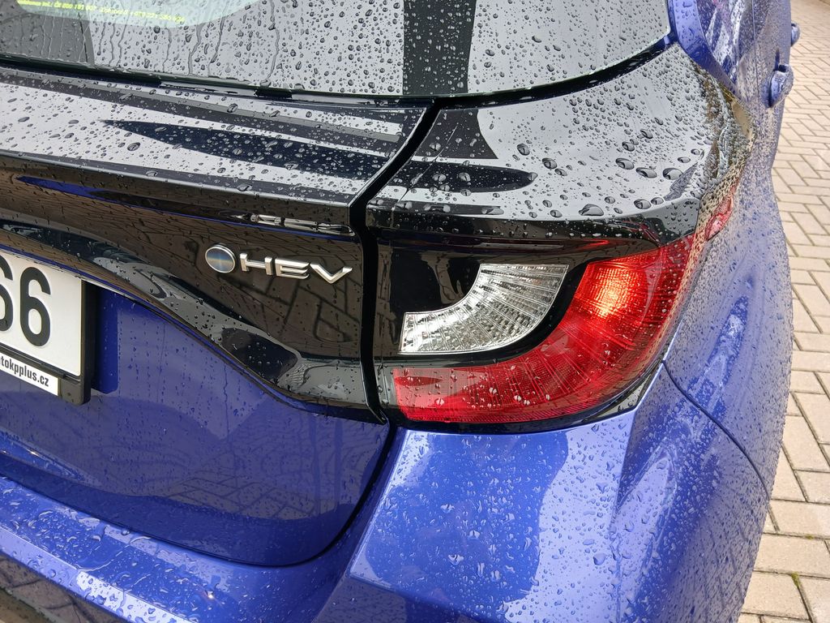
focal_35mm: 26
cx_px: 415
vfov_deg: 53.1
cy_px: 312
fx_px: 623
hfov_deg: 67.3
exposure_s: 1/50
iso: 32
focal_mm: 3.98
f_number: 1.8
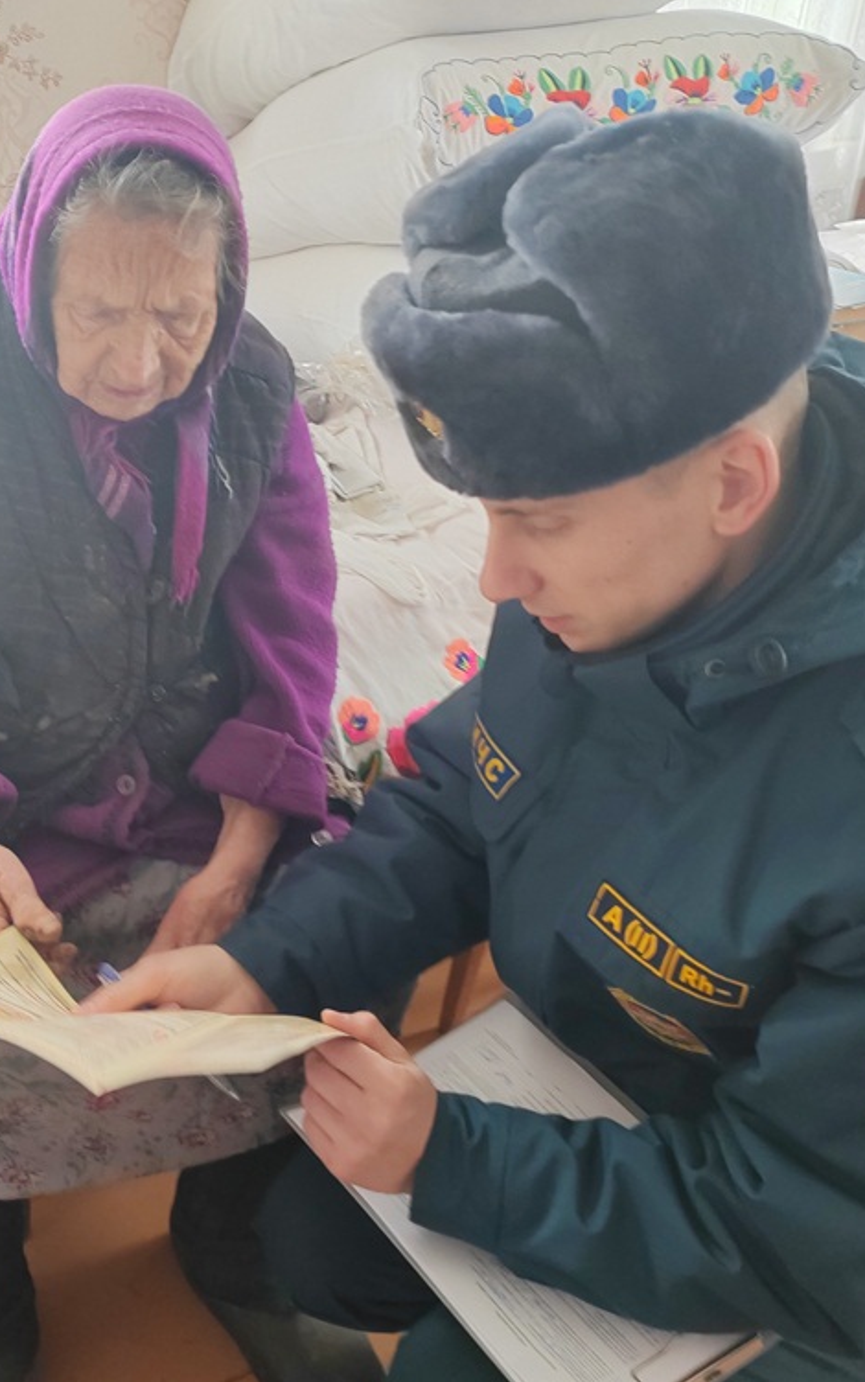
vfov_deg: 50.4
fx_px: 1470
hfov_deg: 32.2
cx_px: 210
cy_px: 705
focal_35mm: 39
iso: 654
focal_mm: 5.52
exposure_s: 1/33.3
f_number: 1.9
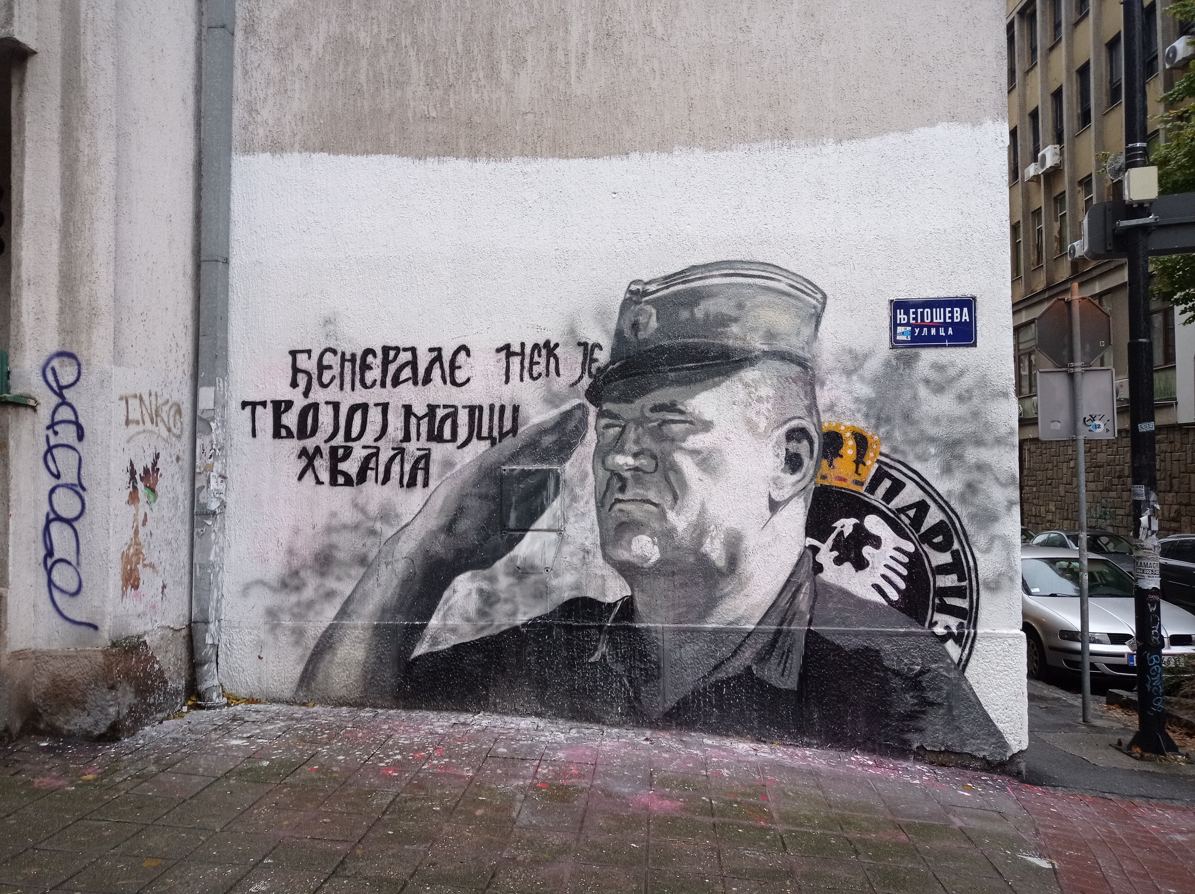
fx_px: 966
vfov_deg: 49.7
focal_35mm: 28
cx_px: 598
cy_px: 447
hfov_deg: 63.5
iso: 216
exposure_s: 1/33.3
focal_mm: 4.74
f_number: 1.79
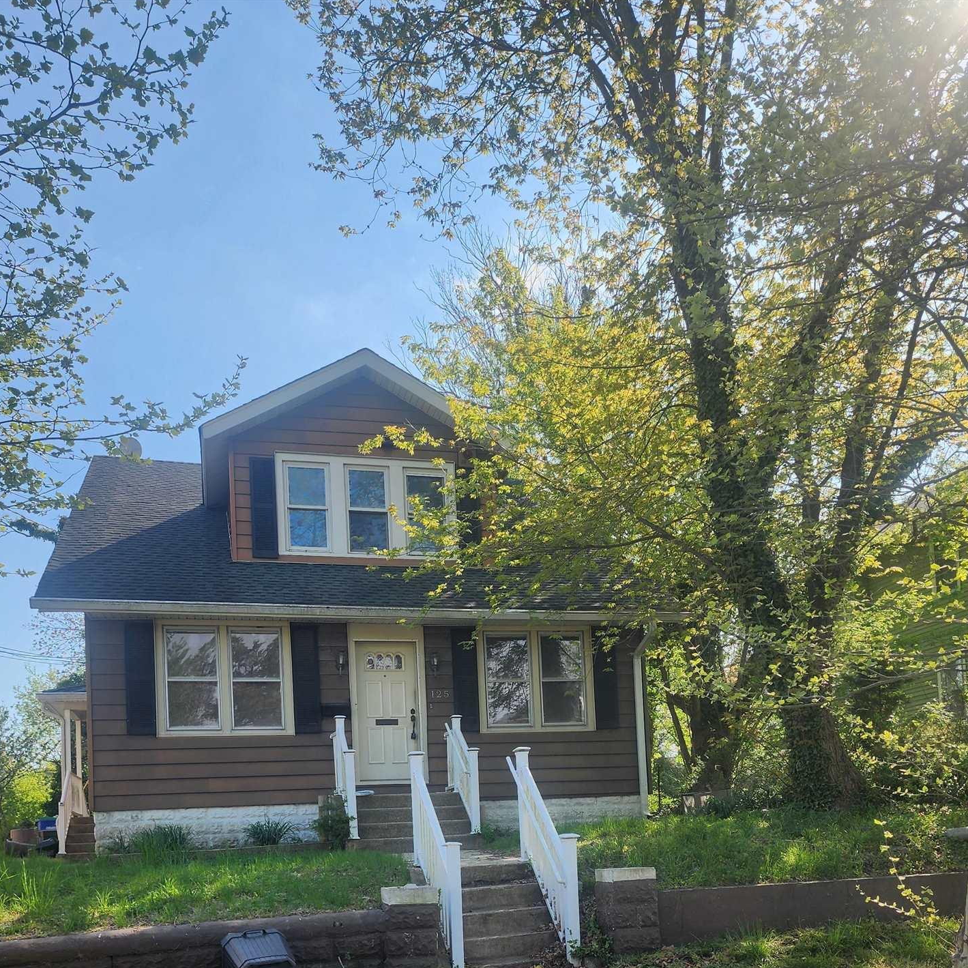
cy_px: 784
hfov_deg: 49.7
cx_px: 500
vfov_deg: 46.9
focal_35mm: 33
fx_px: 1044
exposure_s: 1/619
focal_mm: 6.4
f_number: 1.8
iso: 12
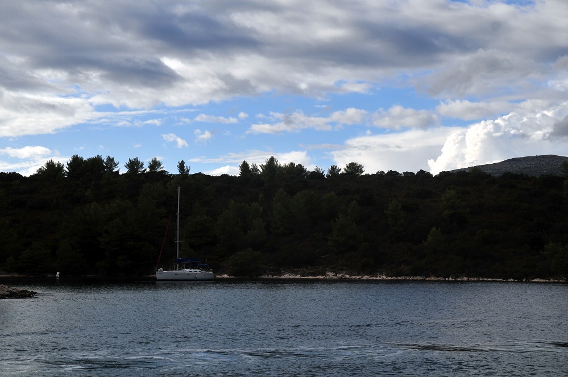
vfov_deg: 21.5
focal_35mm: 63
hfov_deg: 31.9
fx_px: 993
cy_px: 188
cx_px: 284
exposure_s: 1/2000
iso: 250
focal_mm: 42
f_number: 6.3
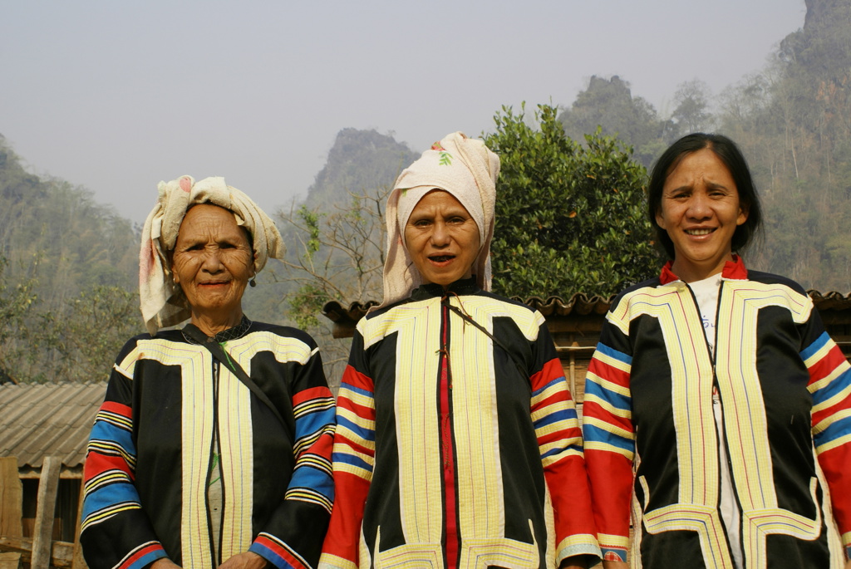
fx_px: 923
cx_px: 426
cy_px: 284
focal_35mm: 39
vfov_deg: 34.3
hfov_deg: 49.5
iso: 200
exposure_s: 1/250
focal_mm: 26
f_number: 9
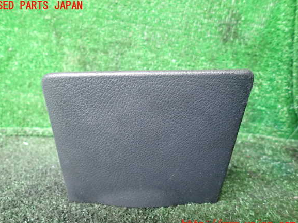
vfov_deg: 53.1
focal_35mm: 26
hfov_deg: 67.3
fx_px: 224
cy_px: 115
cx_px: 144
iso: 320
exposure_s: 1/30
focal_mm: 4.5
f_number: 2
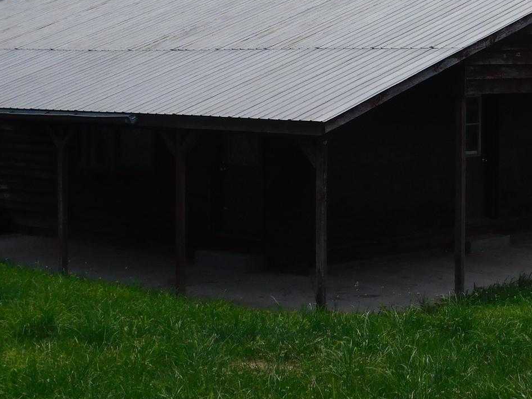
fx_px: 1337
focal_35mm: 87
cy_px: 94
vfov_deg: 16.9
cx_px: 315
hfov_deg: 22.5
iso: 125
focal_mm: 7.1
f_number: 7.2
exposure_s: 1/800
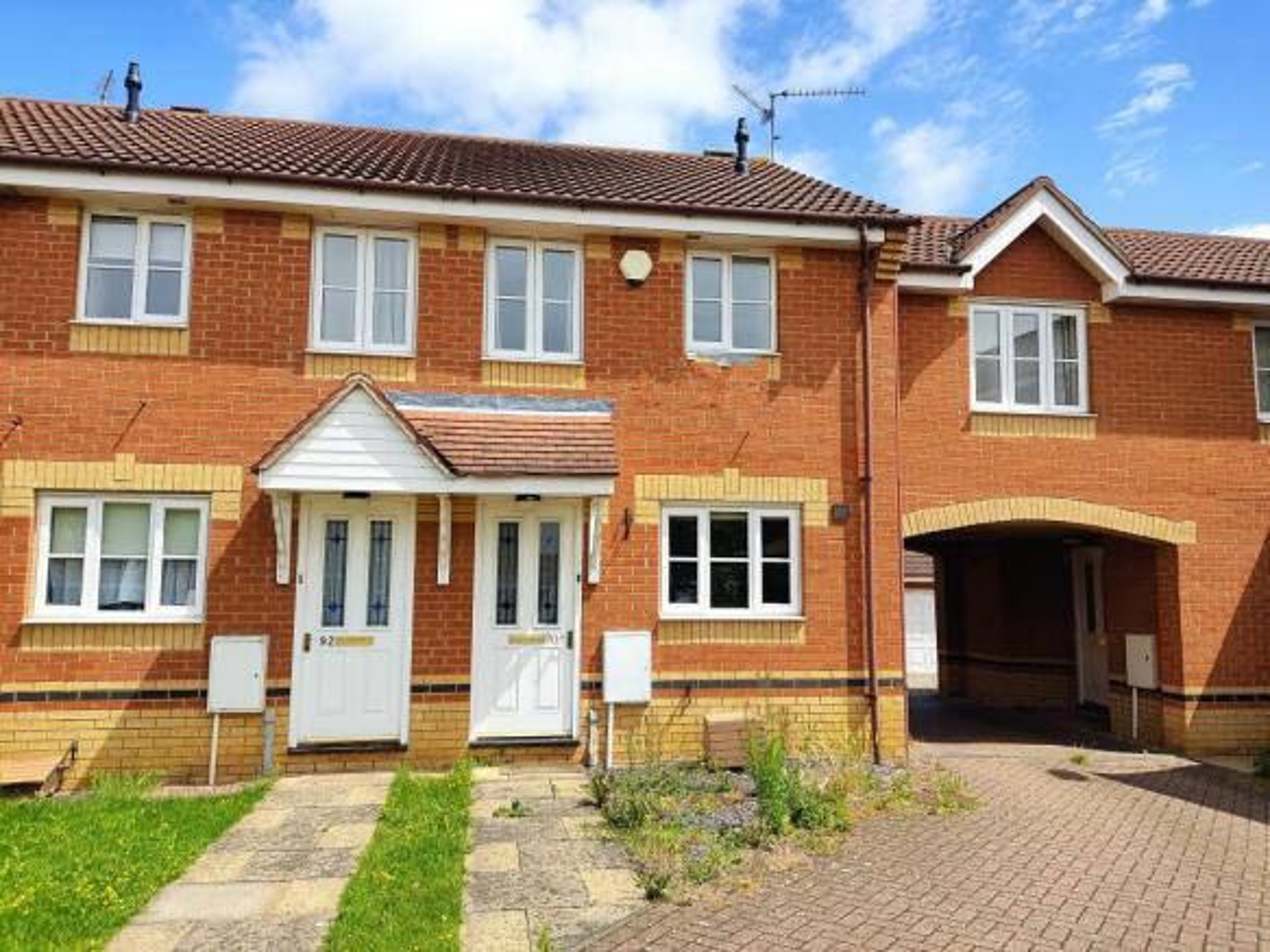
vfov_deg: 53.0
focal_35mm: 26
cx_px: 635
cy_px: 476
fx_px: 954
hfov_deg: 67.3
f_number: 1.79
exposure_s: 1/1234
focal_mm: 4.74
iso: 100
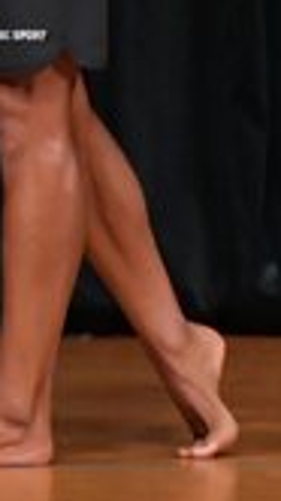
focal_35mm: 1320
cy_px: -151
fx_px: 17539
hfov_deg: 0.9
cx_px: 518
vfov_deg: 1.6
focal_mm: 180
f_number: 5.6
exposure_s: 1/400
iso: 5000
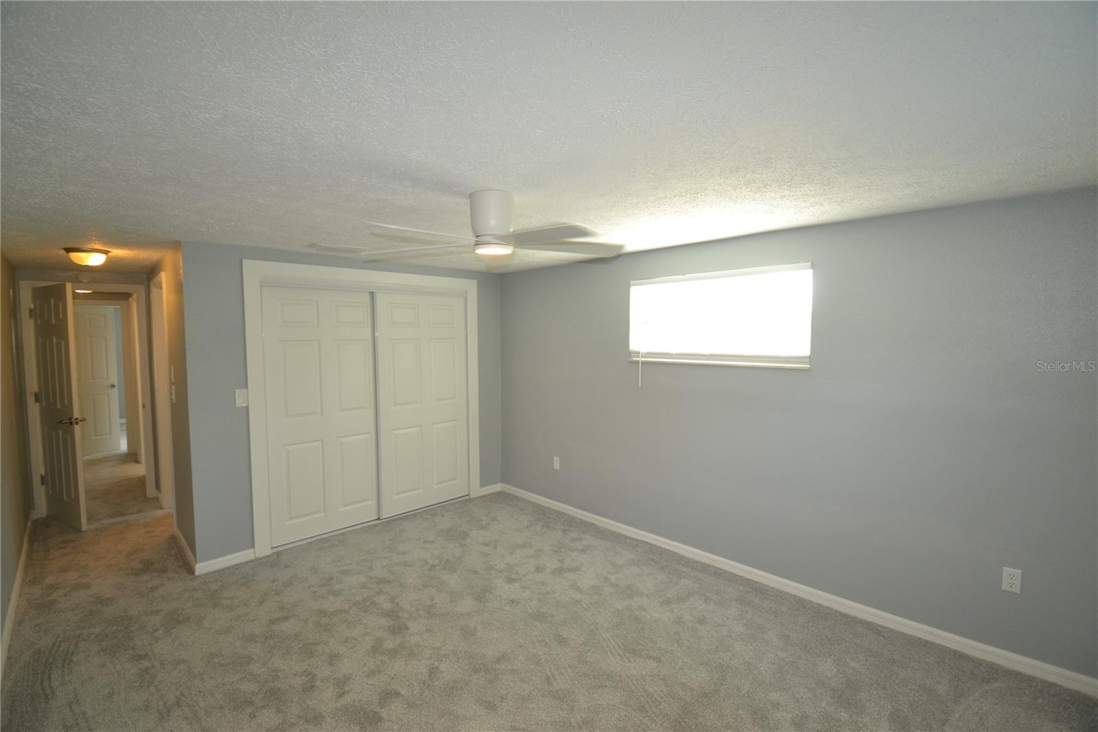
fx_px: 457
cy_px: 366
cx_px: 549
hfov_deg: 100.4
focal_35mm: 15
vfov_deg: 77.3
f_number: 3.5
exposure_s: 1/60
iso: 400
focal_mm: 10
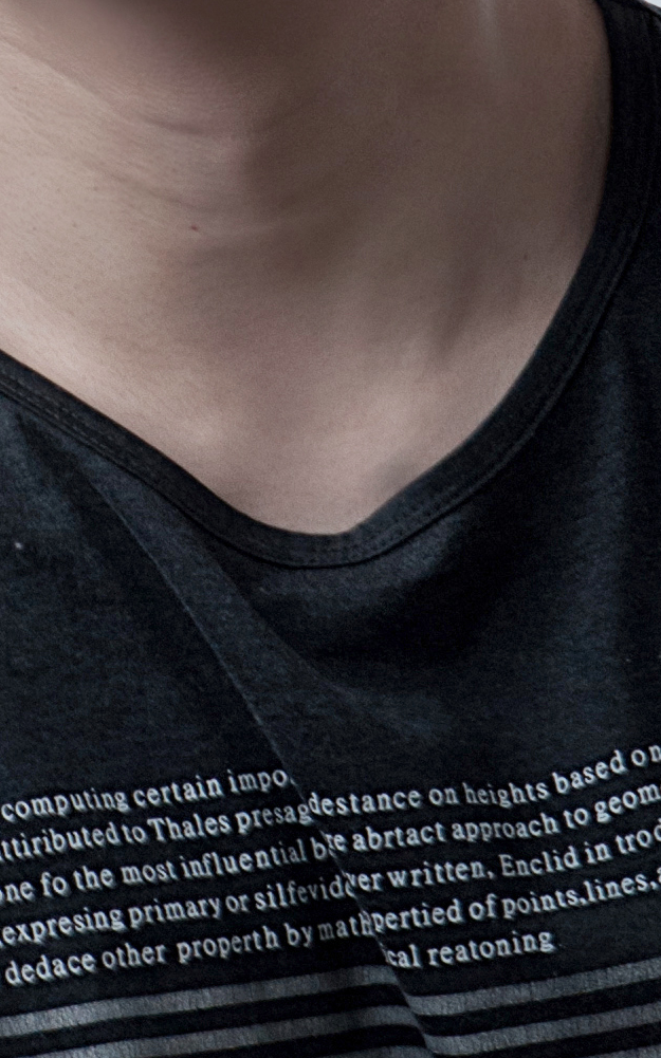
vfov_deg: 2.1
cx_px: 277
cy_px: -265
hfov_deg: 1.3
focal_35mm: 1014
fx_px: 29253
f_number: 14
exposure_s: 1/60
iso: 200
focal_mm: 155
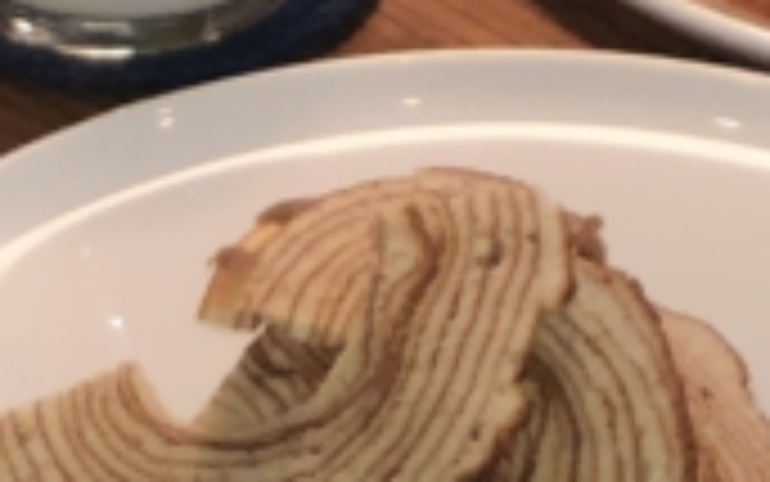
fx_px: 6507
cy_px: -869
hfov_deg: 6.8
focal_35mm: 310
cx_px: 752
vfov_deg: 4.1
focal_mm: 6
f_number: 2.4
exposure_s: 1/30
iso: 50
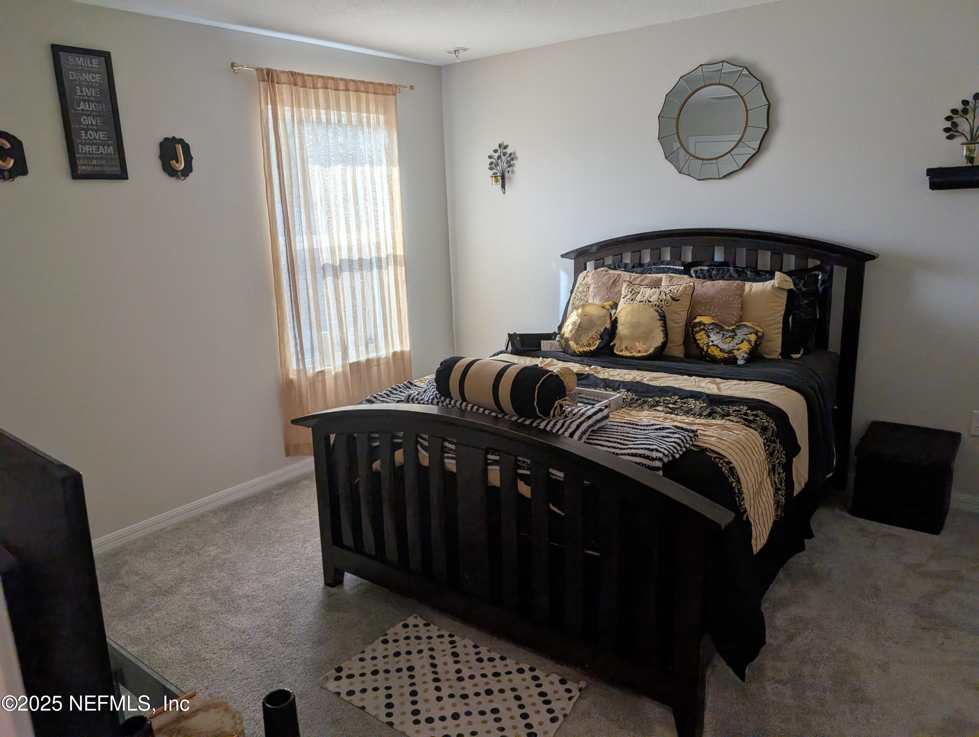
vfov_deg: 56.9
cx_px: 490
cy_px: 368
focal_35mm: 24
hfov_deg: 71.5
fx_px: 680
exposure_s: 1/592
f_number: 1.68
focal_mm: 6.9
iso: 22
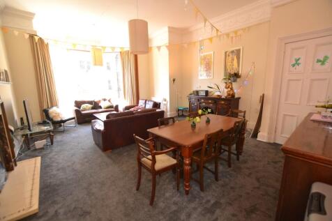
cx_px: 166
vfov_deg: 77.3
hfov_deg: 100.4
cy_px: 110
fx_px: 138
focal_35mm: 15
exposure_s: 1/60
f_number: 3.5
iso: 720
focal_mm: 10
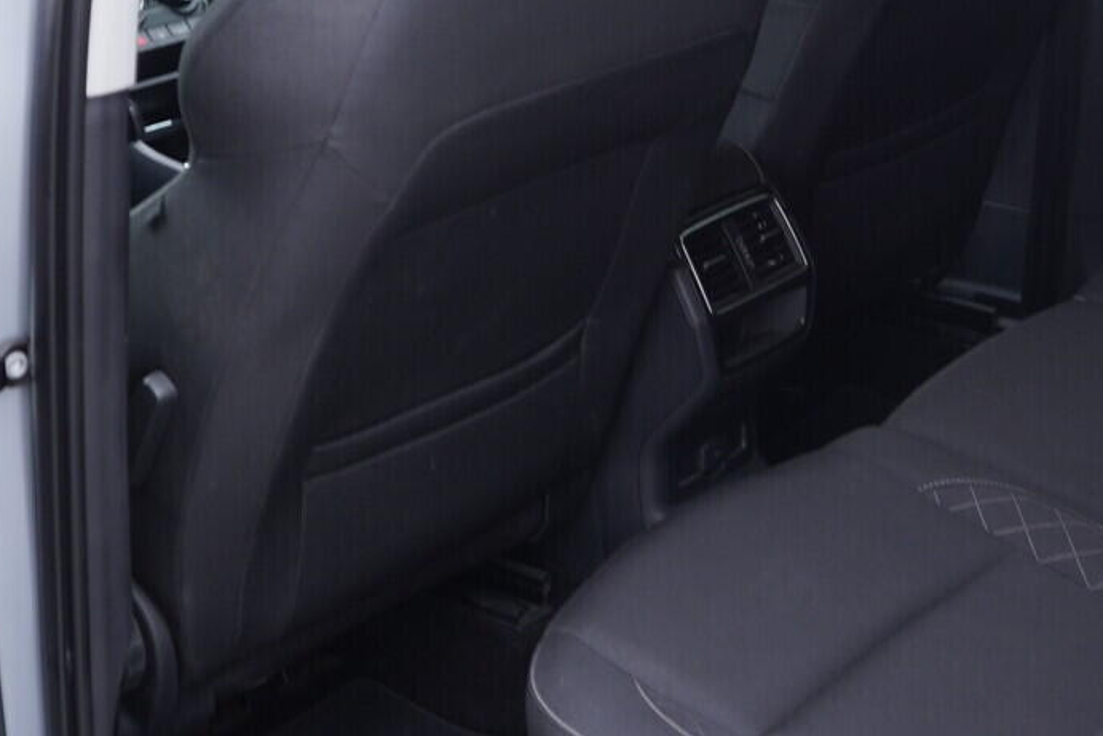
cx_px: 691
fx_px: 2298
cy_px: 176
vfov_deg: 18.1
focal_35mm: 75
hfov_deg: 26.9
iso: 250
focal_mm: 24
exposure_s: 1/40
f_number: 2.8
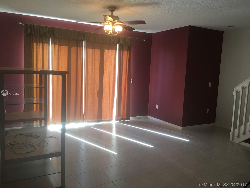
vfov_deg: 48.2
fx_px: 209
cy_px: 94
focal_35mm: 29
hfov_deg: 61.7
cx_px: 125
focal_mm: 4.15
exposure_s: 1/15
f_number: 2.2
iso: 32
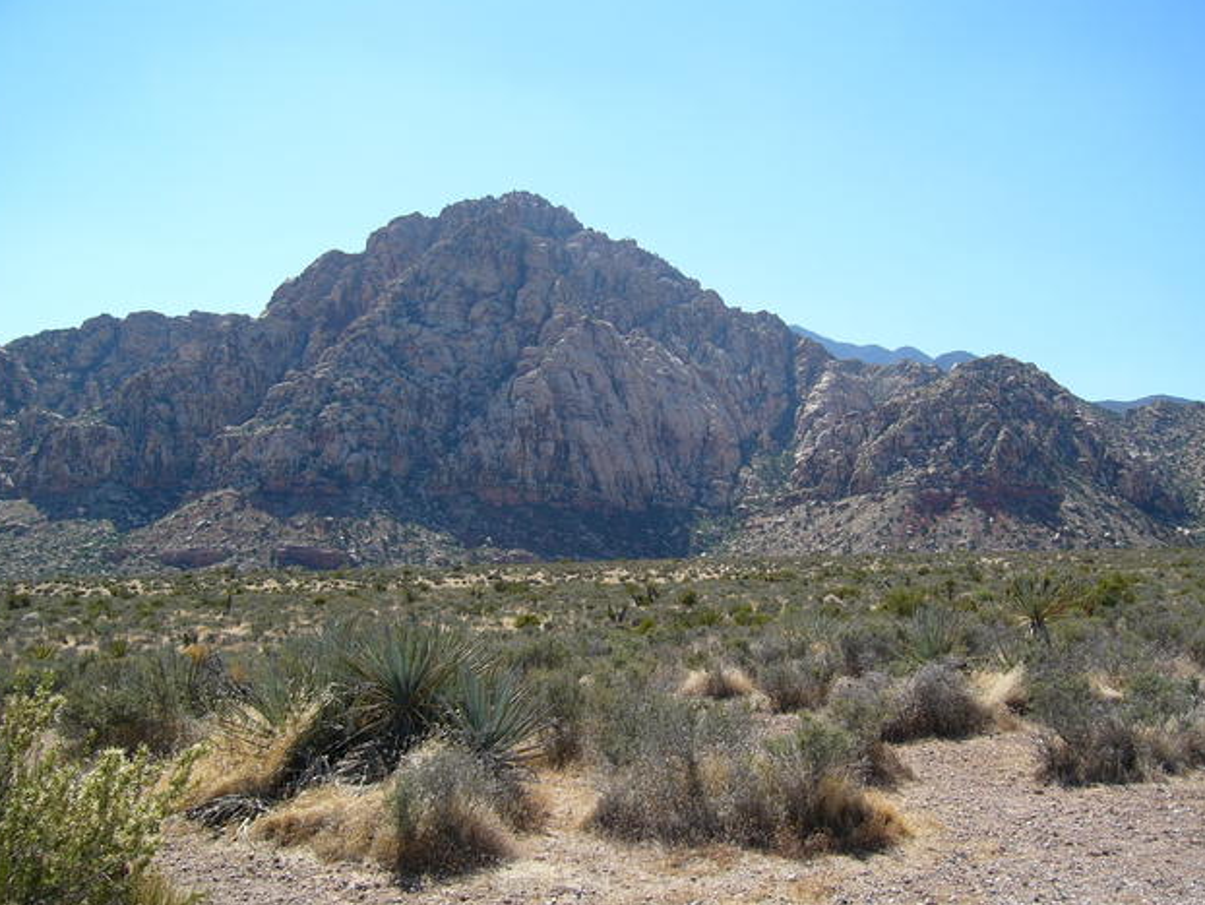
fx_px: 1254
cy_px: 455
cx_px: 595
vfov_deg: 39.7
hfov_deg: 51.3
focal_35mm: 36
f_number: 8
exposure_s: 1/100
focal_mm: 5.8
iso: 50
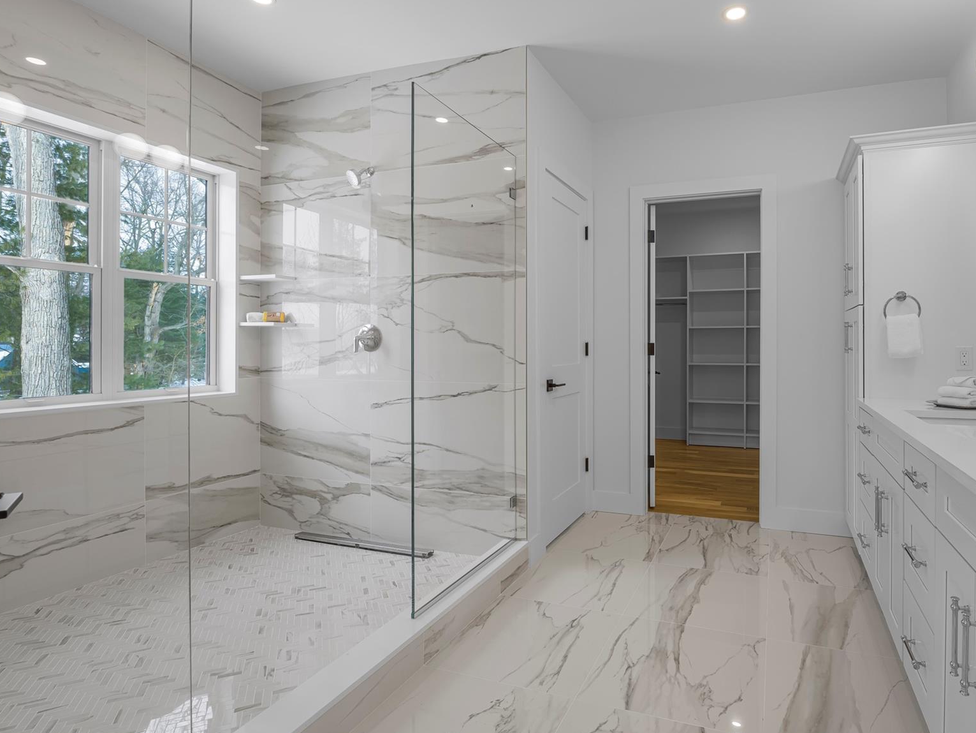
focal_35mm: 18
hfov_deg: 86.5
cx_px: 593
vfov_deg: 71.6
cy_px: 351
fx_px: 508
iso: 250
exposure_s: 1/10
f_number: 9
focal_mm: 14
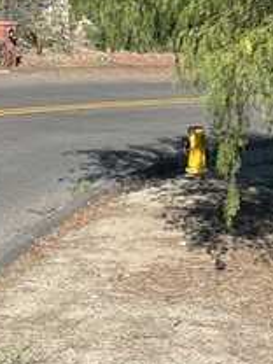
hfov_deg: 11.5
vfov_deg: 15.3
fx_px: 1346
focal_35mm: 128
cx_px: 32
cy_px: 94
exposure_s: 1/3559
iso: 32
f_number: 1.6
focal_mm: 5.1
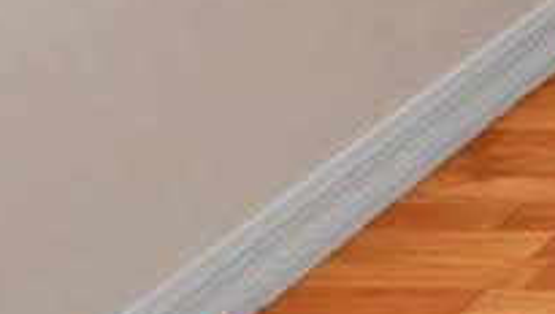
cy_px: -801
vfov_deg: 6.6
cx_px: 1716
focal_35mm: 159
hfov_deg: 9.9
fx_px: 2344
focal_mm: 13
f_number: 8
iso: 1000
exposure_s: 1/13
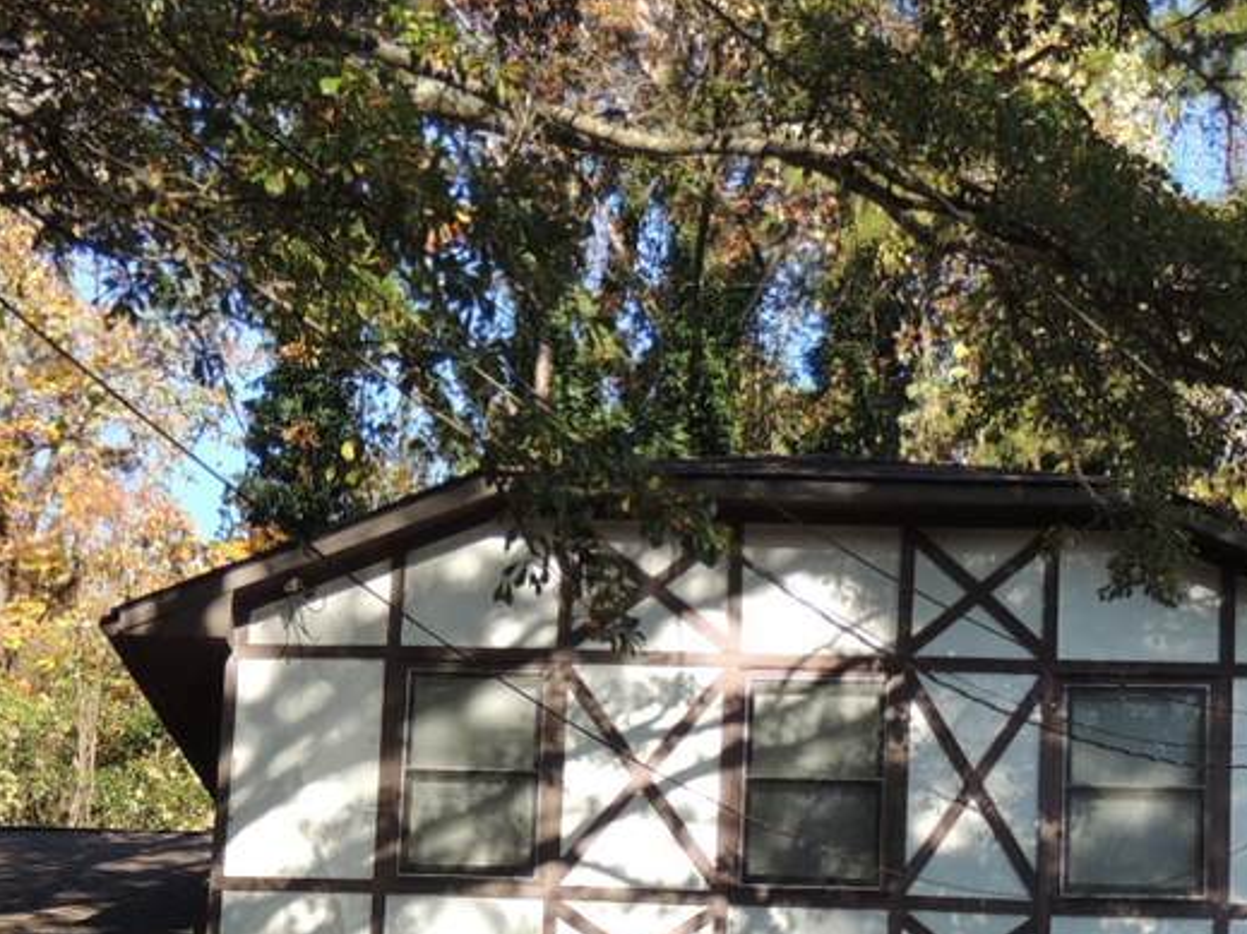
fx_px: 4178
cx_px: 341
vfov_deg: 12.4
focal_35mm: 116
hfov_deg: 16.9
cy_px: 1145
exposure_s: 1/250
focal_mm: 8.3
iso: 100
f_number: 3.5
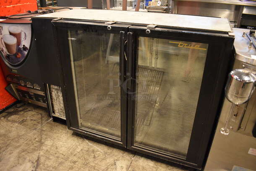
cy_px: 86
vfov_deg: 48.0
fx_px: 192
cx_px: 128
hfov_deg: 67.3
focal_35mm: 27
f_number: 3.5
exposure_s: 1/30
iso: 3200
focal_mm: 18
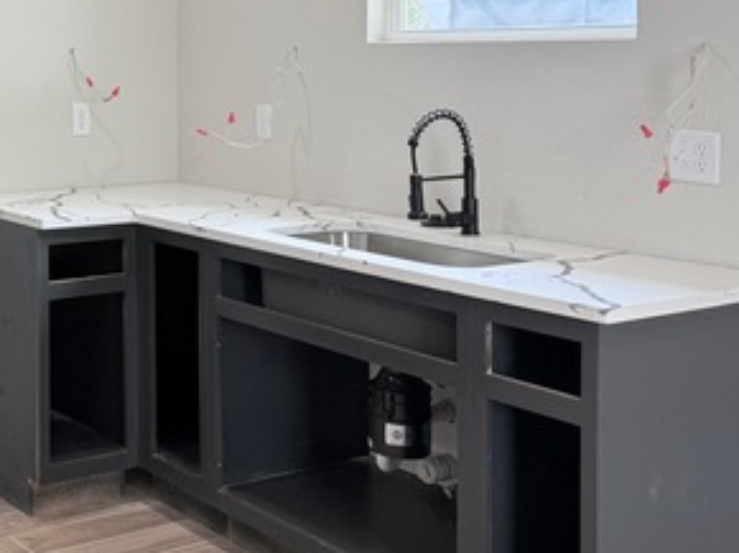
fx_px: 1131
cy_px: 87
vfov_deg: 26.8
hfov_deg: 33.4
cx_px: 18
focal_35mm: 53
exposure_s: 1/120
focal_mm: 6.76
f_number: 1.78
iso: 100
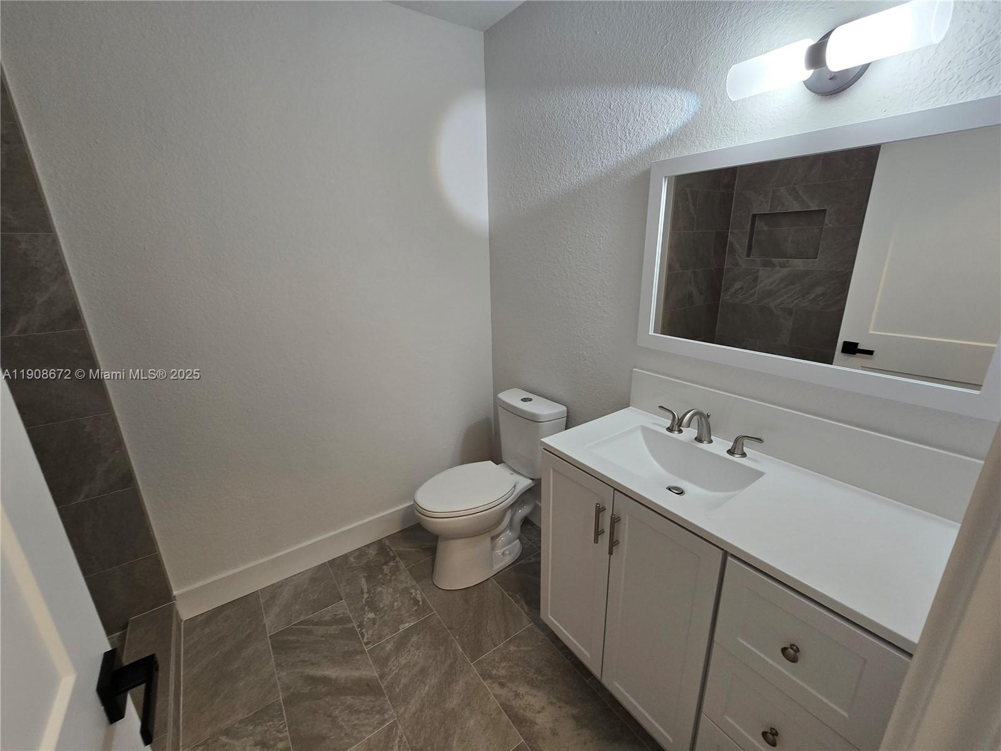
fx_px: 376
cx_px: 500
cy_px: 376
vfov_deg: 89.9
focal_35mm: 13
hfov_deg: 106.2
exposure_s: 1/60
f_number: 2.2
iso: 100
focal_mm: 2.2
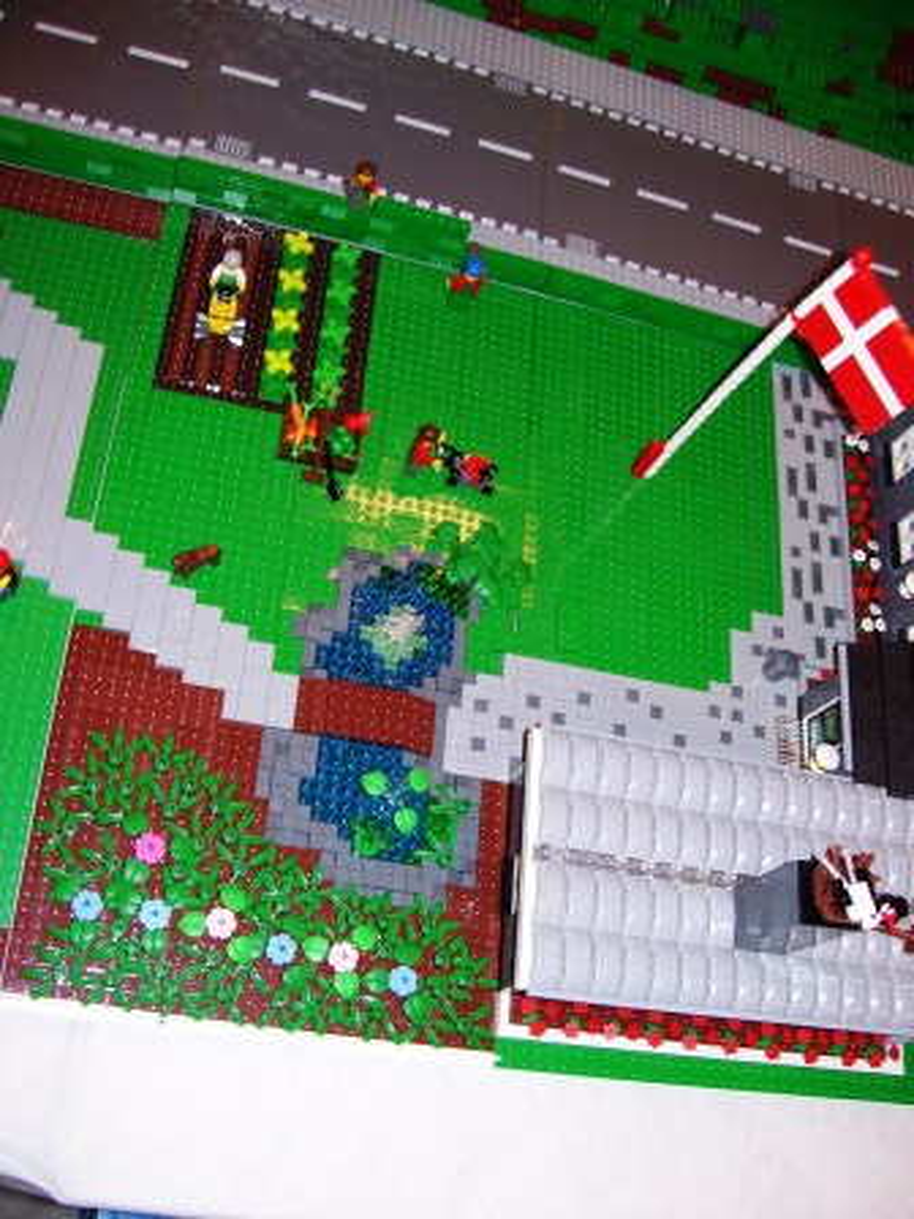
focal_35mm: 36
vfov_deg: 51.4
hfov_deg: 39.7
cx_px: 457
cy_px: 610
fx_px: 1267
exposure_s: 1/60
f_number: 2.7
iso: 80
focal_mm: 6
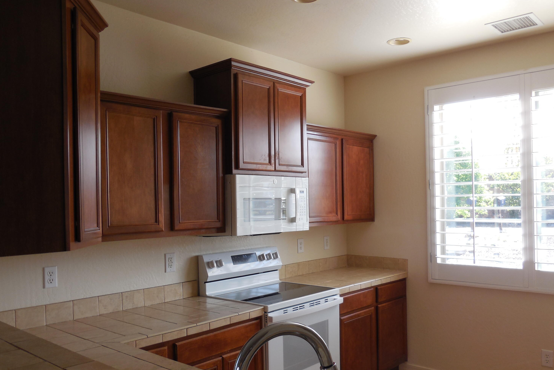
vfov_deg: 41.1
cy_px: 205
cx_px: 271
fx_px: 492
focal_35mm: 32
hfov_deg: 58.7
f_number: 3.2
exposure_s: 1/50
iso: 125
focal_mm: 5.3
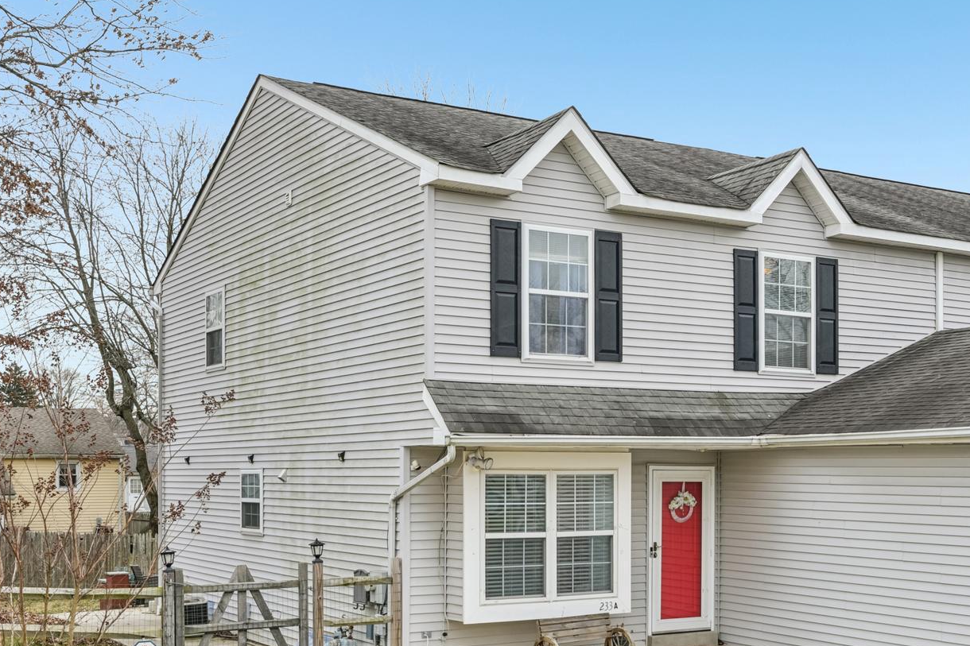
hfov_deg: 41.5
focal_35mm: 47
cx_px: 624
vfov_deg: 28.2
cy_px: 480
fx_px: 1266
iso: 100
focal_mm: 28
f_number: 8
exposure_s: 1/60
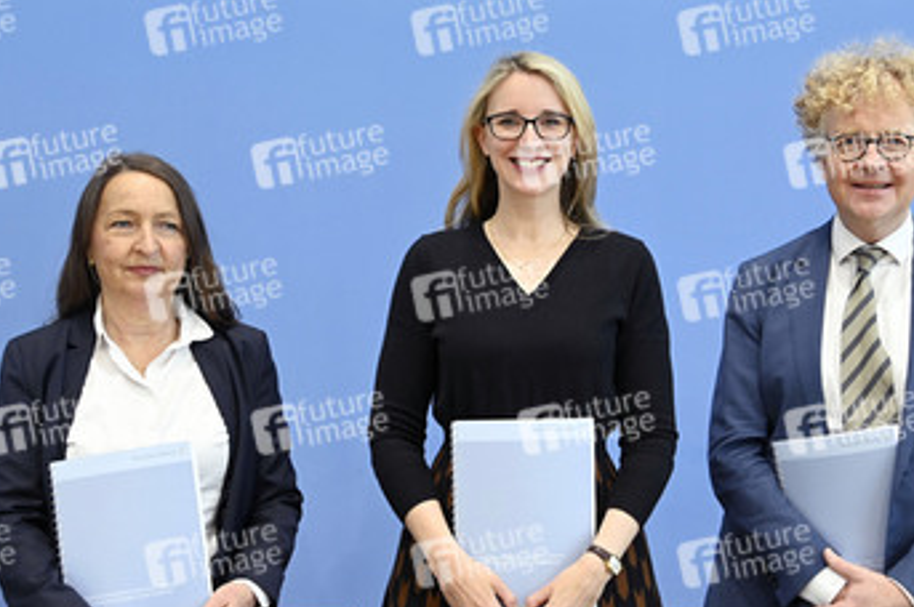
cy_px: 357
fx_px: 1268
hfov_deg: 39.6
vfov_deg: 26.9
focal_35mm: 50
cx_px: 516
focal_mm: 38
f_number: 5.6
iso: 3200
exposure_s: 1/320
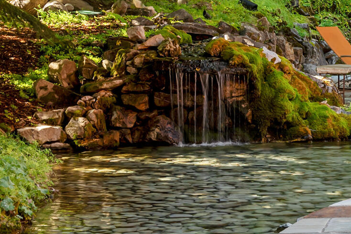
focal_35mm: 139
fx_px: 1356
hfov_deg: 14.2
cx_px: 450
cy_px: 11
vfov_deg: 9.8
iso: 80
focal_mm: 34
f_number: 7.1
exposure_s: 1/10
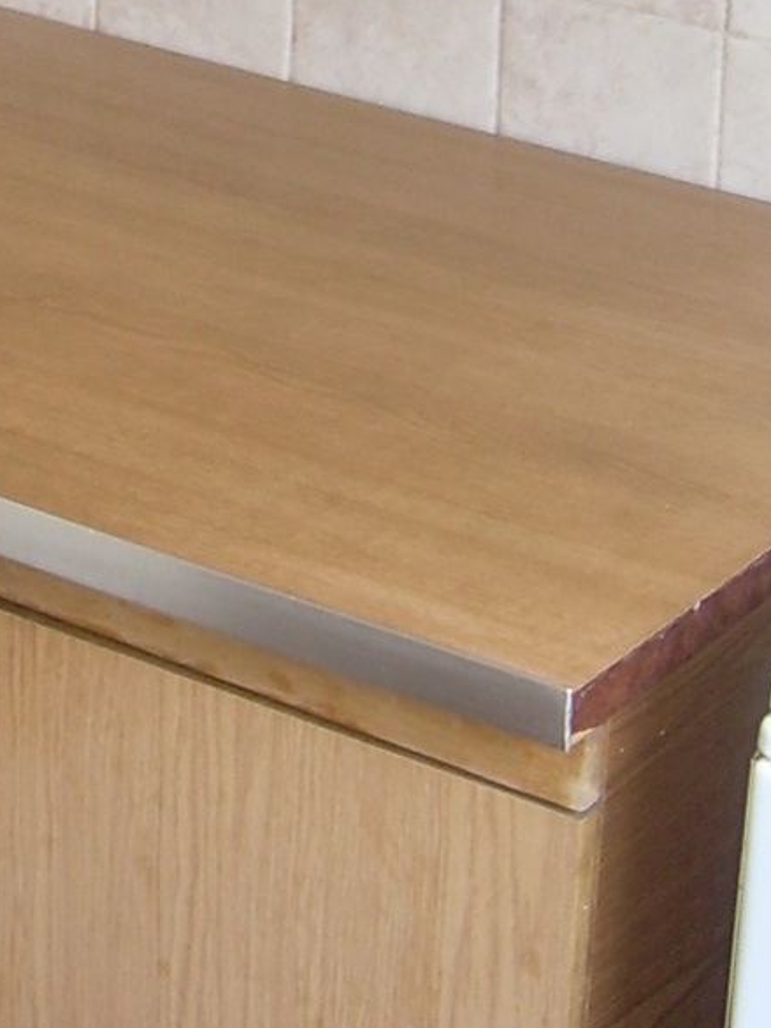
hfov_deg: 11.0
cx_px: -135
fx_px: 3948
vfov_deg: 14.3
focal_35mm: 133
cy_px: -271
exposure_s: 1/23.2
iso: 50
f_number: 2.8
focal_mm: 6.3
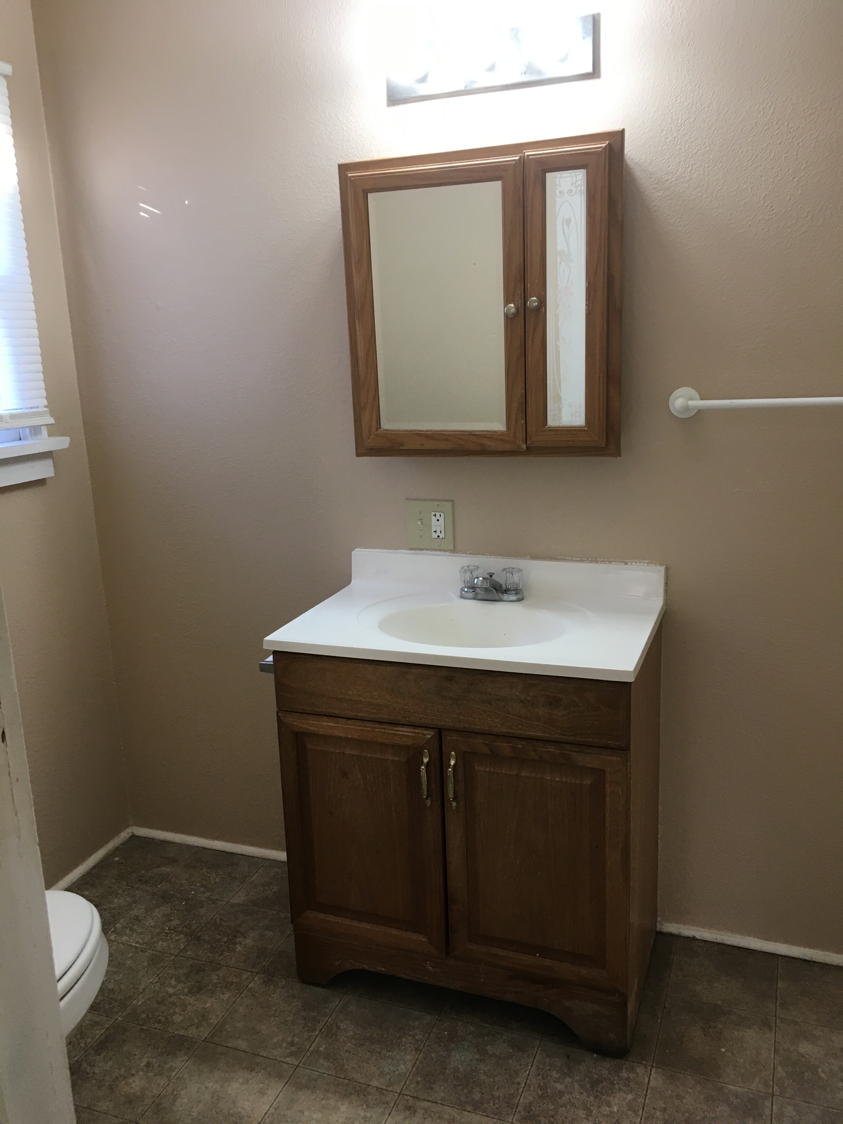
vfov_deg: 61.7
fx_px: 942
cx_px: 422
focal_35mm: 29
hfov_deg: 48.2
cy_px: 562
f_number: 2.2
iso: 40
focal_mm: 4.15
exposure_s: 1/30
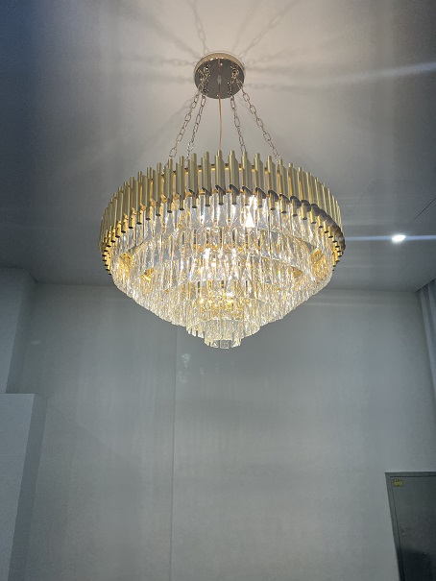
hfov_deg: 53.1
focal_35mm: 26
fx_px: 436
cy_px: 290
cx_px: 218
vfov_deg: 67.3
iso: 50
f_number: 1.5
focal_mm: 5.7
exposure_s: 1/120
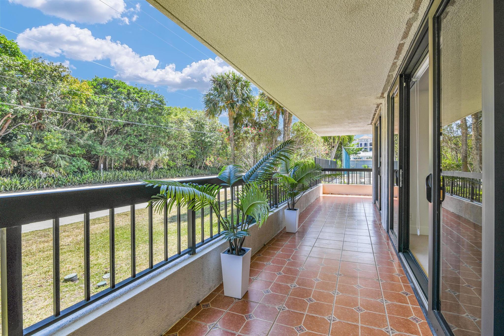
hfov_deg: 96.7
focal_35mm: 16
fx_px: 224
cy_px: 168
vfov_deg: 73.7
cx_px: 252
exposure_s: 1/250
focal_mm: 16
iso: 200
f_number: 8
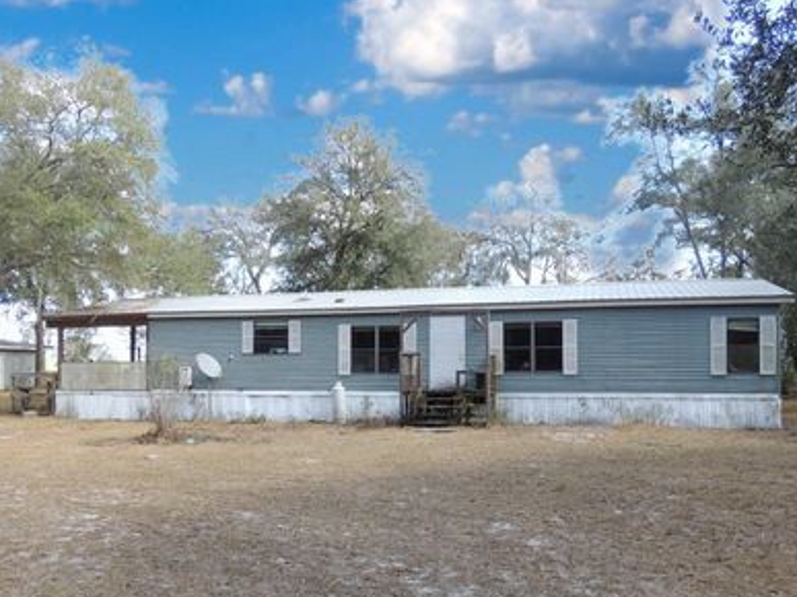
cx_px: 379
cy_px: 370
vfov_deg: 45.1
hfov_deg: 58.3
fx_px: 714
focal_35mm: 31
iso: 100
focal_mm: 4.3
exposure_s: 1/250
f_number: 3
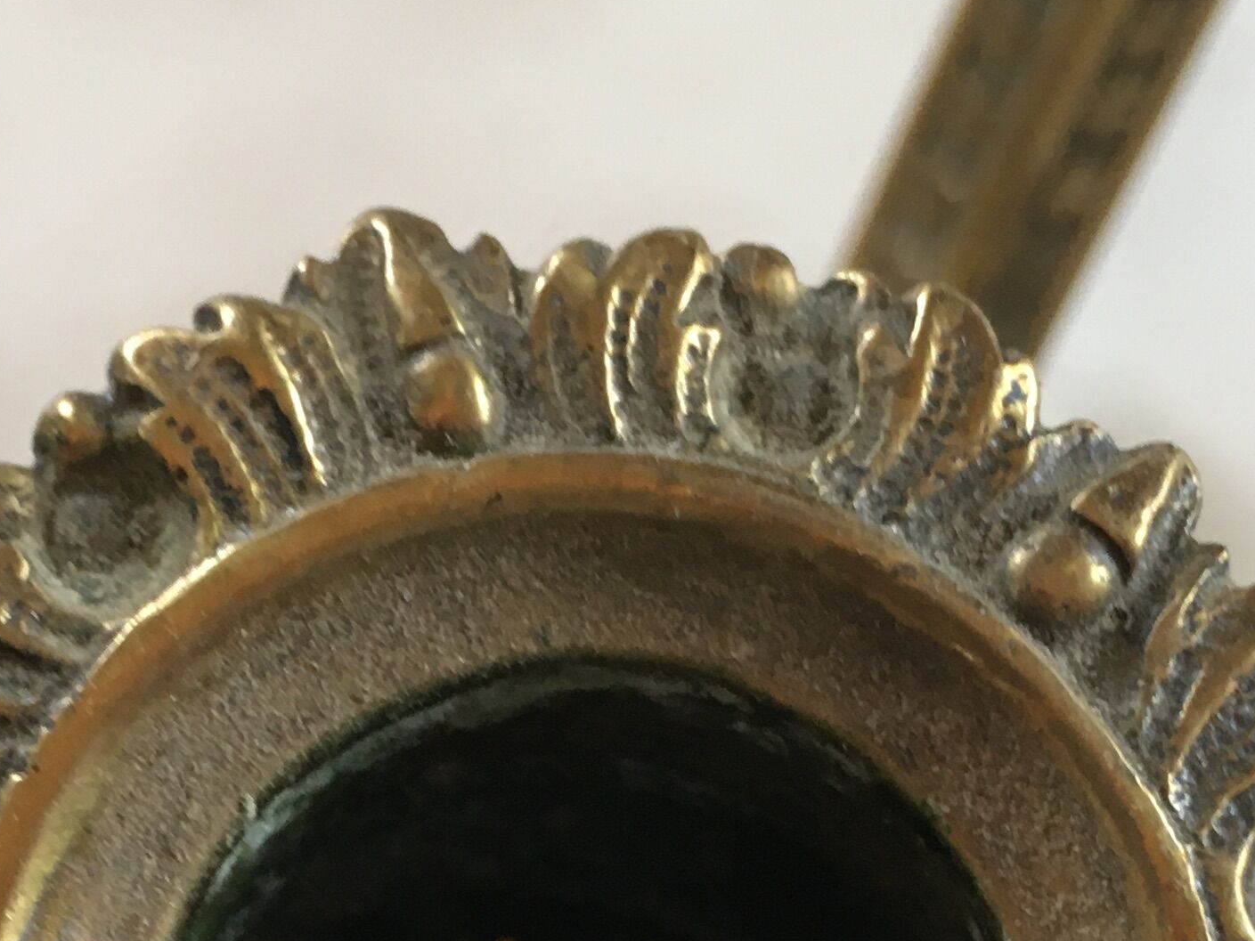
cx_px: 514
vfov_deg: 17.1
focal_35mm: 83
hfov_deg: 23.5
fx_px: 3009
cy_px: 1098
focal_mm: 4.15
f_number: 2.2
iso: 100
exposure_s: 1/33
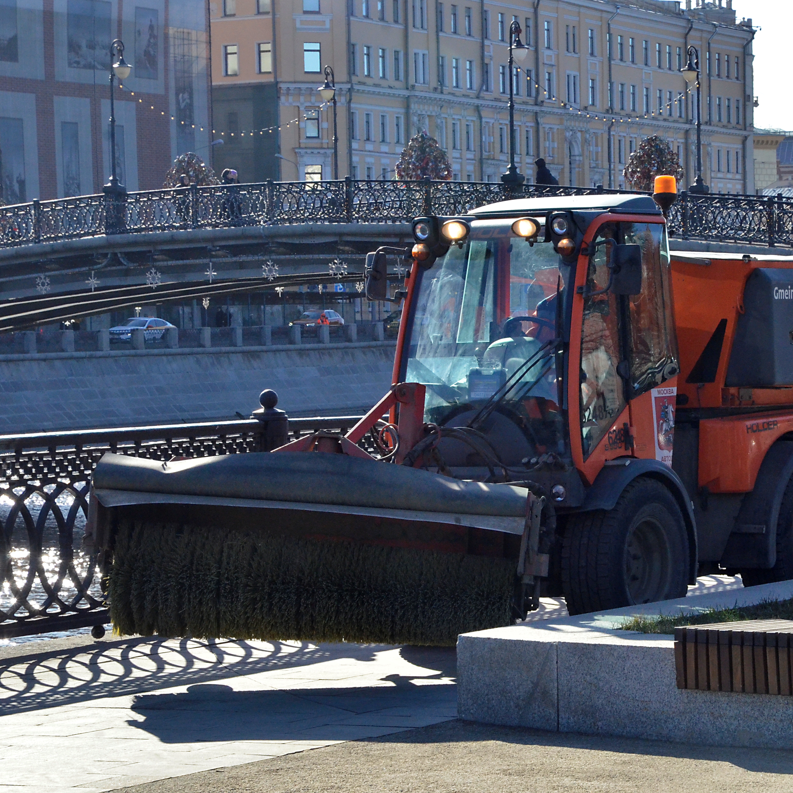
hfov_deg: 13.8
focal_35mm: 126
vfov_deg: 13.9
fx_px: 3256
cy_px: 395
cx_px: 597
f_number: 16
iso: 1600
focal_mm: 65
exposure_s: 1/1000
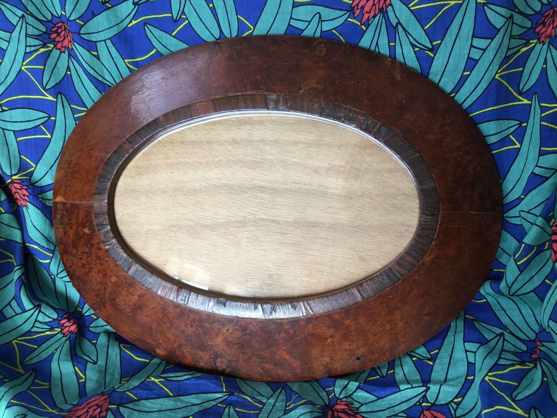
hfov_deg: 58.4
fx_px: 499
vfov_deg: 45.4
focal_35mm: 31
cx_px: 278
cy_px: 209
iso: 40
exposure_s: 1/100
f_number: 2.4
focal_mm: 3.3
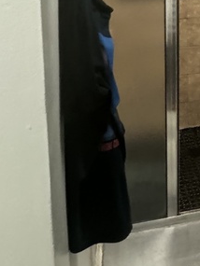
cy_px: -17
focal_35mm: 53
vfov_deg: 32.4
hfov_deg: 24.8
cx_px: 243
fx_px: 408
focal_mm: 2.22
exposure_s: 1/60
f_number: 2.2
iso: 640
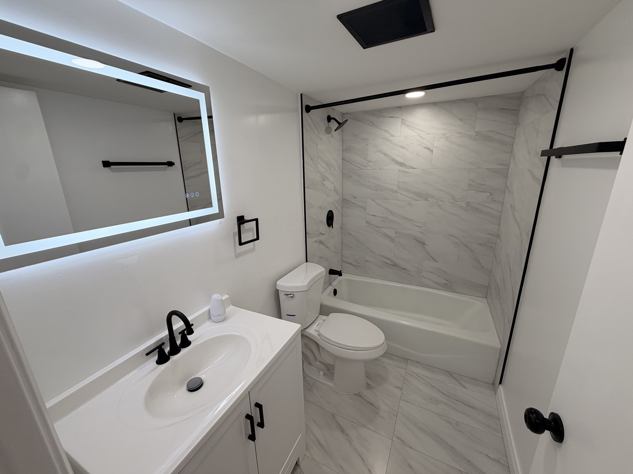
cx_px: 316
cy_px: 237
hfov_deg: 102.1
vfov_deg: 85.7
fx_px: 256
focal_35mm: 14
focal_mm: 2.22
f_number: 2.2
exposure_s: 1/121
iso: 80
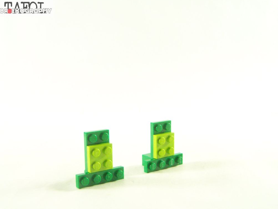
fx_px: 329
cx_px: 137
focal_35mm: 41
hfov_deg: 45.8
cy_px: 103
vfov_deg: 35.1
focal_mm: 6.7
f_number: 3.2
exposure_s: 1/60
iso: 400
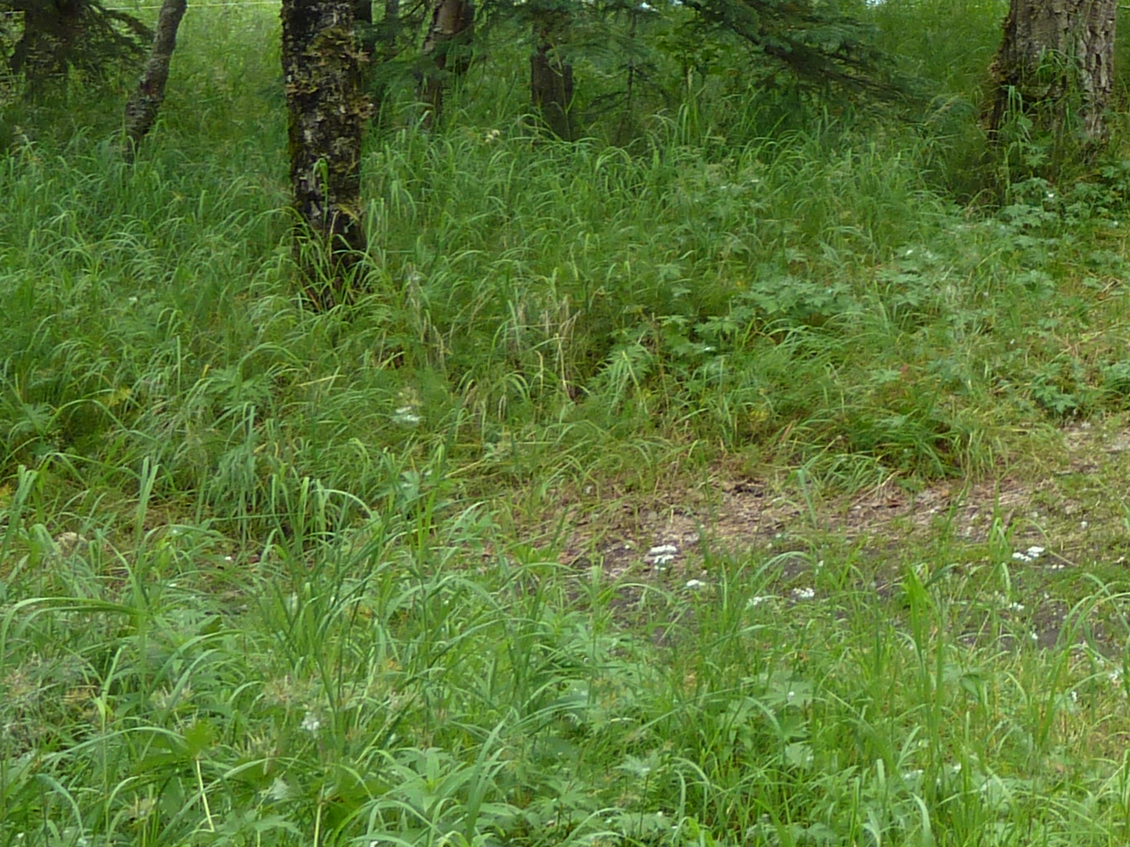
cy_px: -114
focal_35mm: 73
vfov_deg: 19.2
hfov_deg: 22.5
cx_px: 1631
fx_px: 2383
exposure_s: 1/50
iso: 80
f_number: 3.3
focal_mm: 4.1
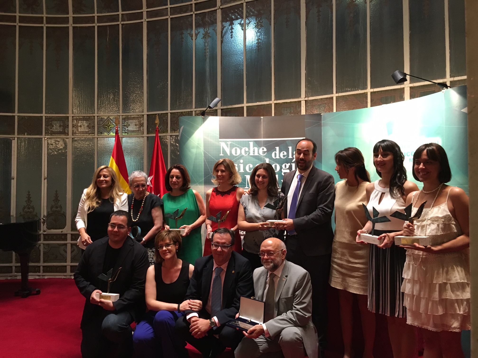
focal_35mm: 29
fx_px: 400
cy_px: 179
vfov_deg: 48.2
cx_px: 239
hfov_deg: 61.7
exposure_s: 1/33
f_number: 2.2
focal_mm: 4.15
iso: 160
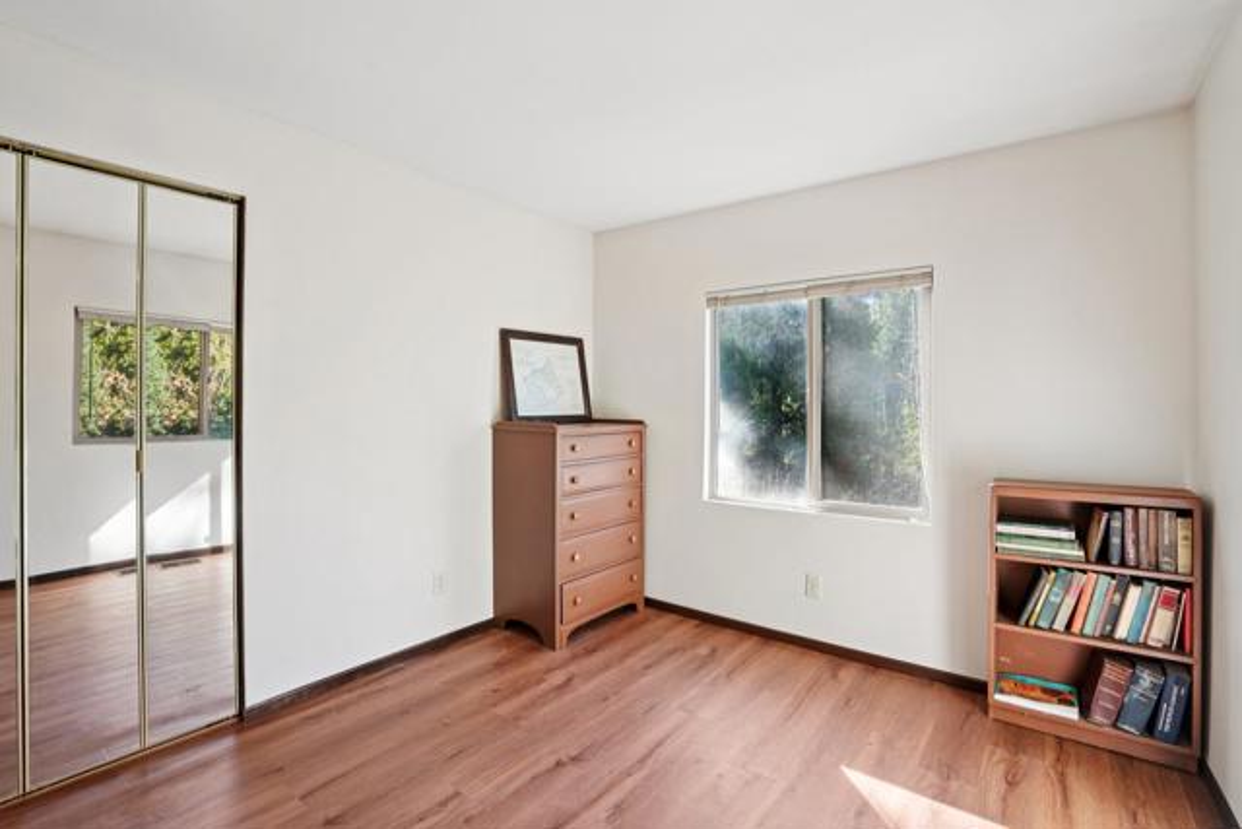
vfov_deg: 73.8
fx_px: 552
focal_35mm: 16
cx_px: 621
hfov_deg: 96.7
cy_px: 414
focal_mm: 16
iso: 400
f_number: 8
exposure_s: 1/25
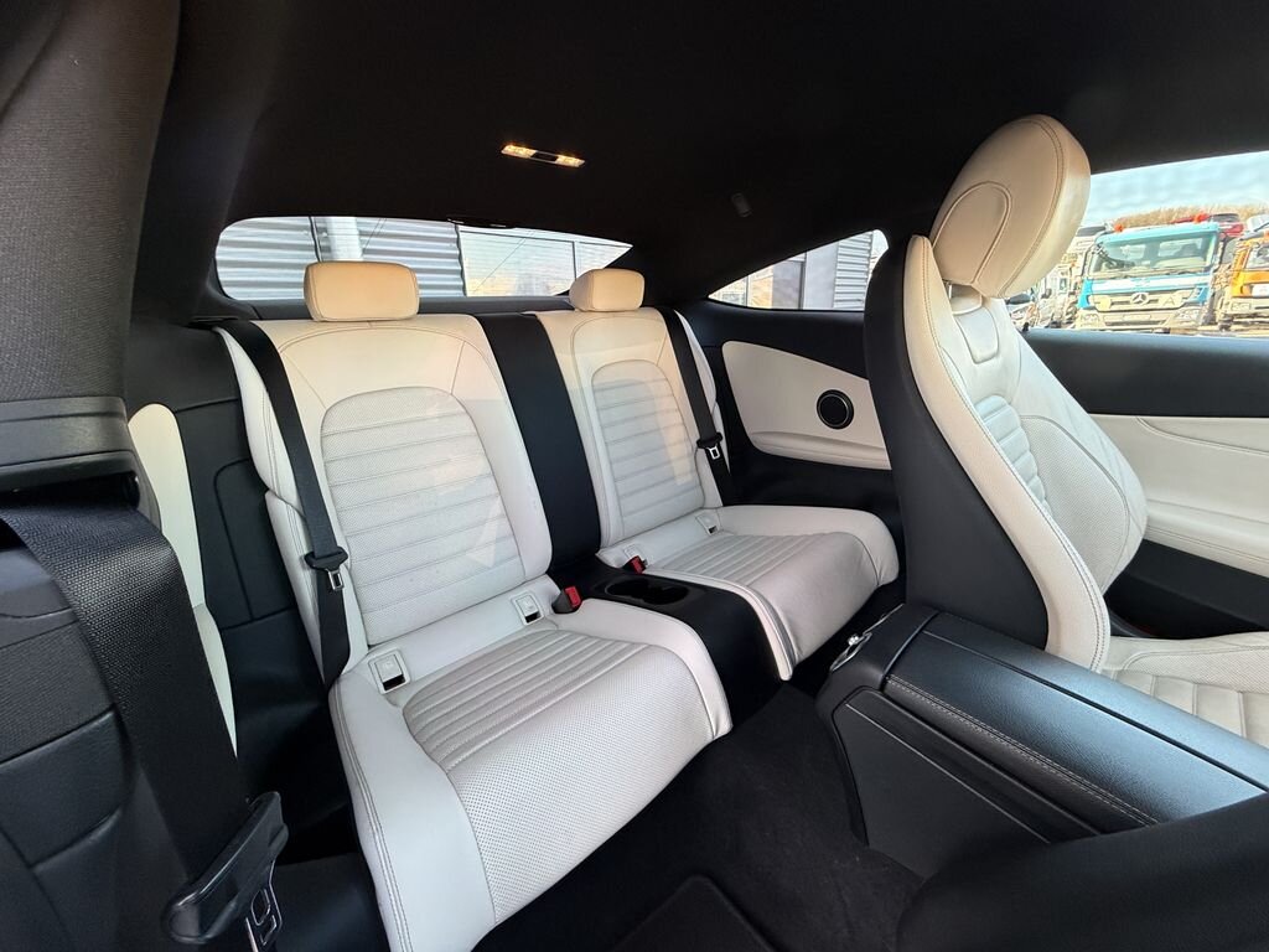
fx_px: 513
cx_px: 634
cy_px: 476
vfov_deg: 85.7
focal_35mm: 14
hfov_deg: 102.1
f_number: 2.2
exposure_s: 1/63
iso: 320
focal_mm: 2.22
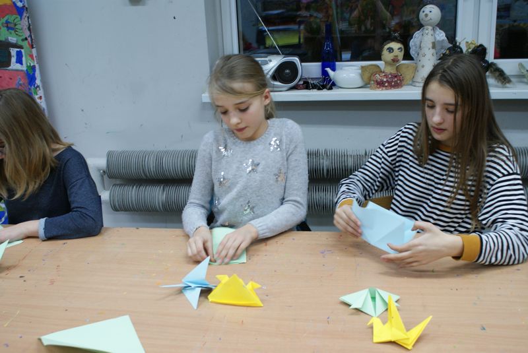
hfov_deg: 53.1
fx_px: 528
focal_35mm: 36
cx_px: 264
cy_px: 176
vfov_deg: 36.9
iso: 400
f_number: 4.5
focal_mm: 24
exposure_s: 1/40
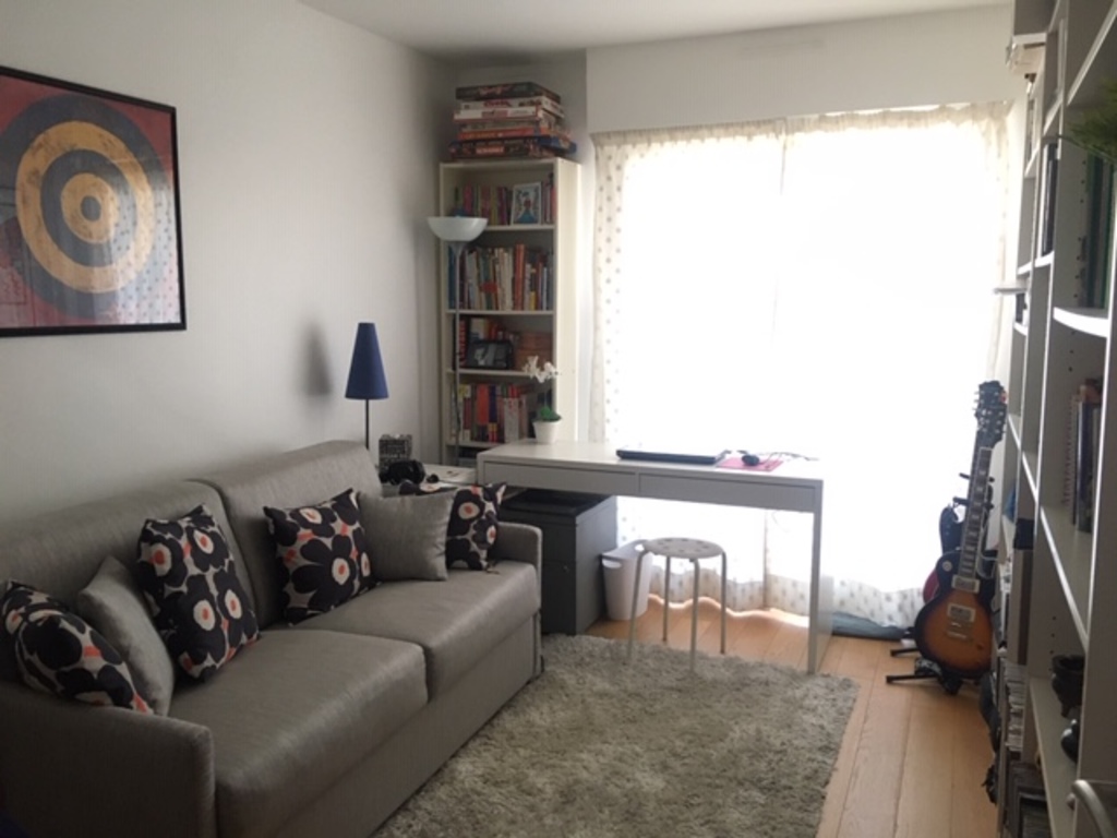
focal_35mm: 29
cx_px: 558
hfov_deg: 61.7
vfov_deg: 48.2
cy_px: 419
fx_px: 936
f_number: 2.2
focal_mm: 4.15
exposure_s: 1/33
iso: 250
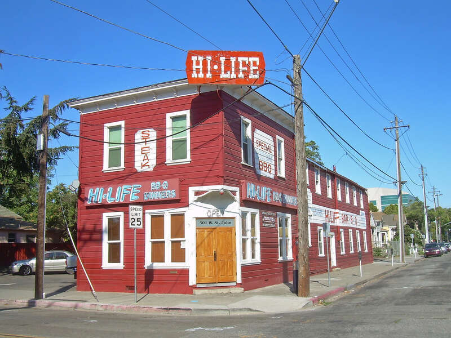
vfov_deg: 37.7
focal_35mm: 38
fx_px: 495
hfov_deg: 49.0
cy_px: 169
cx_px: 226
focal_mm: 6.3
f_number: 4.6
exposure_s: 1/386
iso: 50
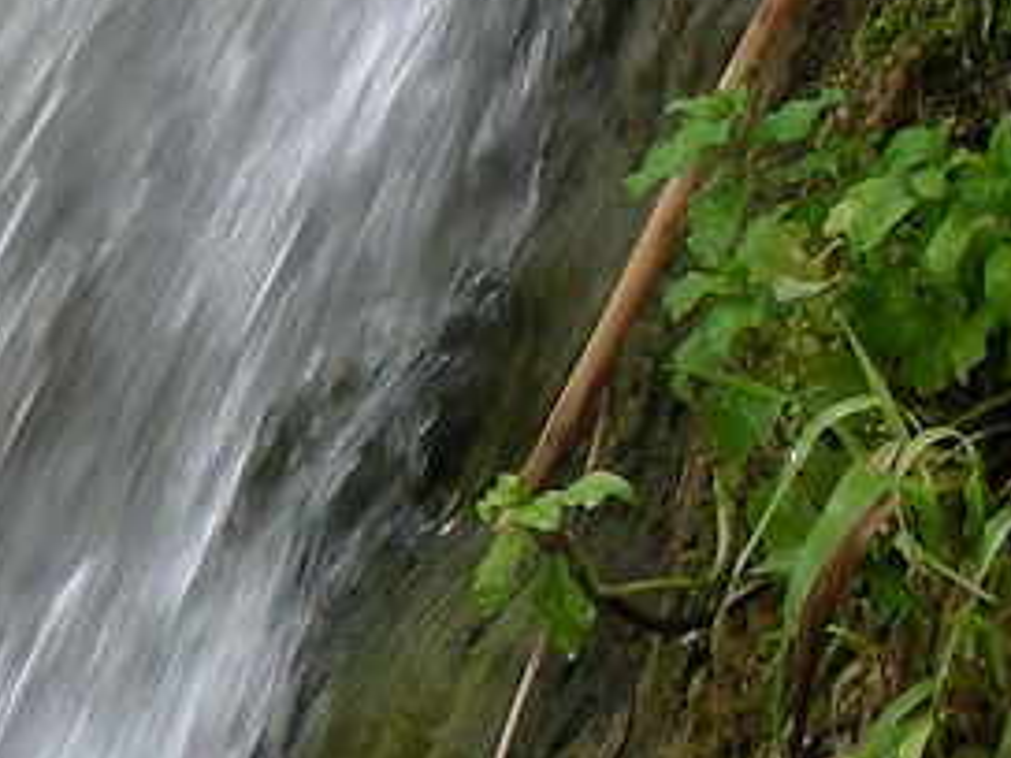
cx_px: -537
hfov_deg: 5.9
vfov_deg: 4.5
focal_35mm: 330
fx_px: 9638
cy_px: 791
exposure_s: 1/120
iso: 50
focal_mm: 9.7
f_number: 3.5
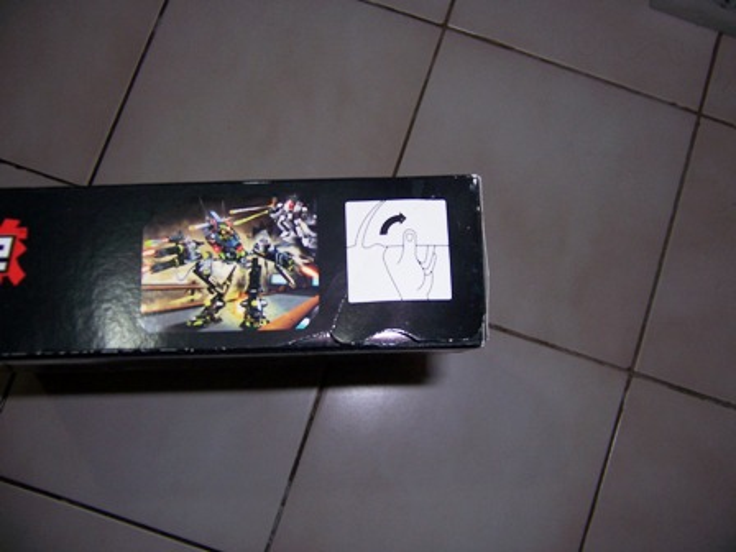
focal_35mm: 33
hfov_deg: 55.4
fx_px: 702
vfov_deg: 42.9
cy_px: 276
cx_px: 368
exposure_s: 1/60
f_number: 2.8
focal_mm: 5.5
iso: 80
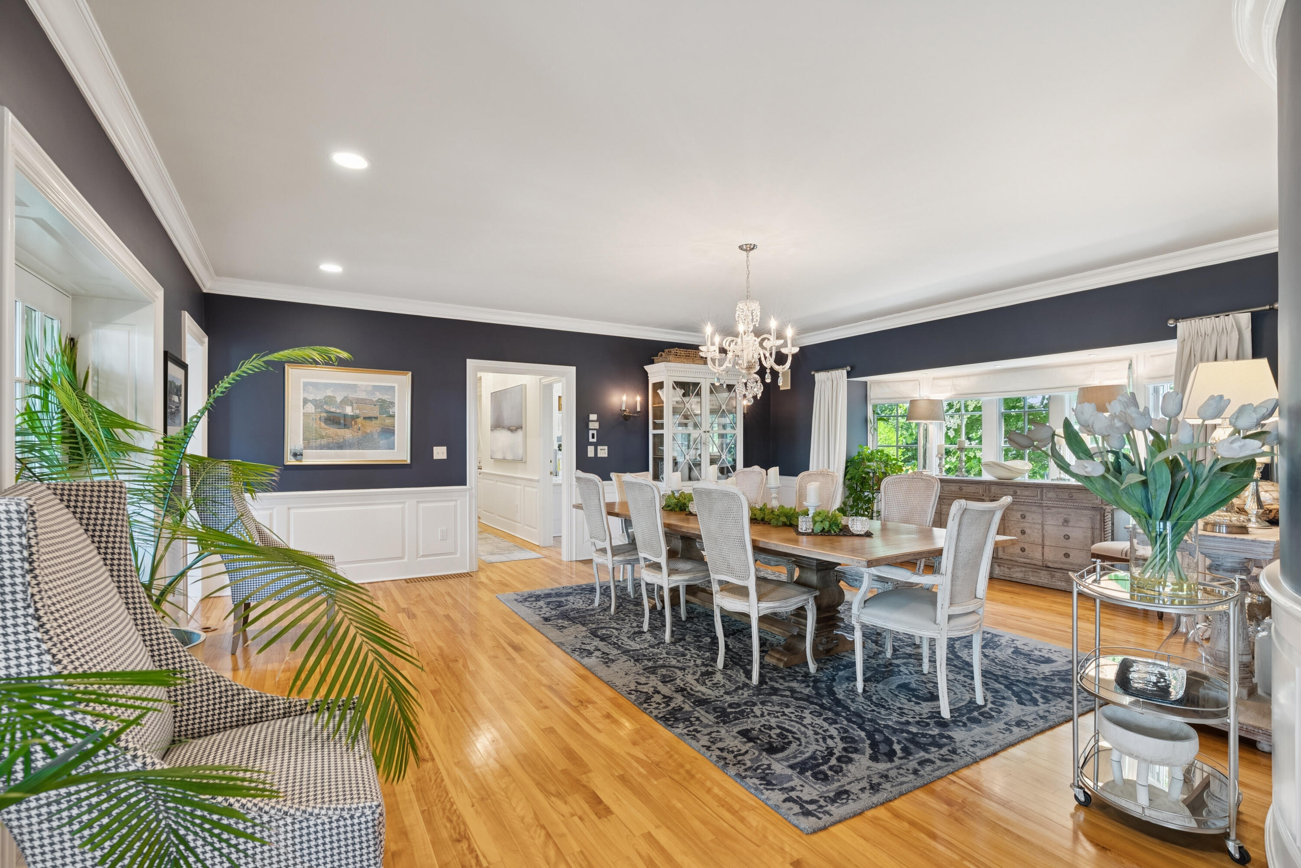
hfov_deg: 96.7
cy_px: 434
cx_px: 650
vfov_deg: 73.8
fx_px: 578
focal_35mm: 16
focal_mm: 16
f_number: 7.1
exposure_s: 1/5
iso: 320
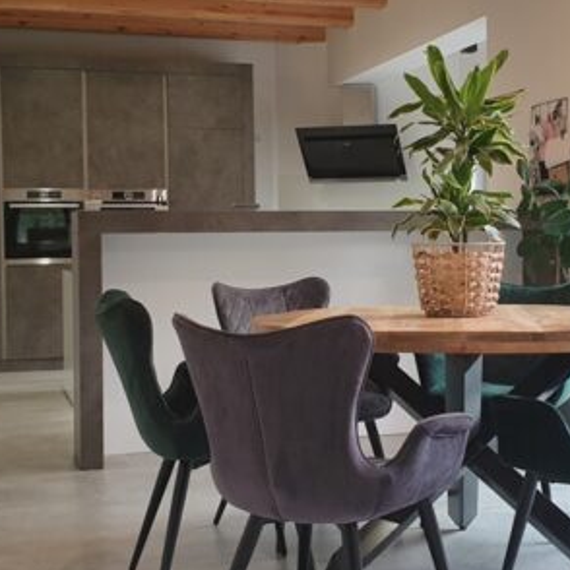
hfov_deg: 28.5
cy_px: 268
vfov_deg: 28.6
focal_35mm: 60
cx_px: 343
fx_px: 1118
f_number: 2.4
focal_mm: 4.3
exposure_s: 1/50
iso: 200
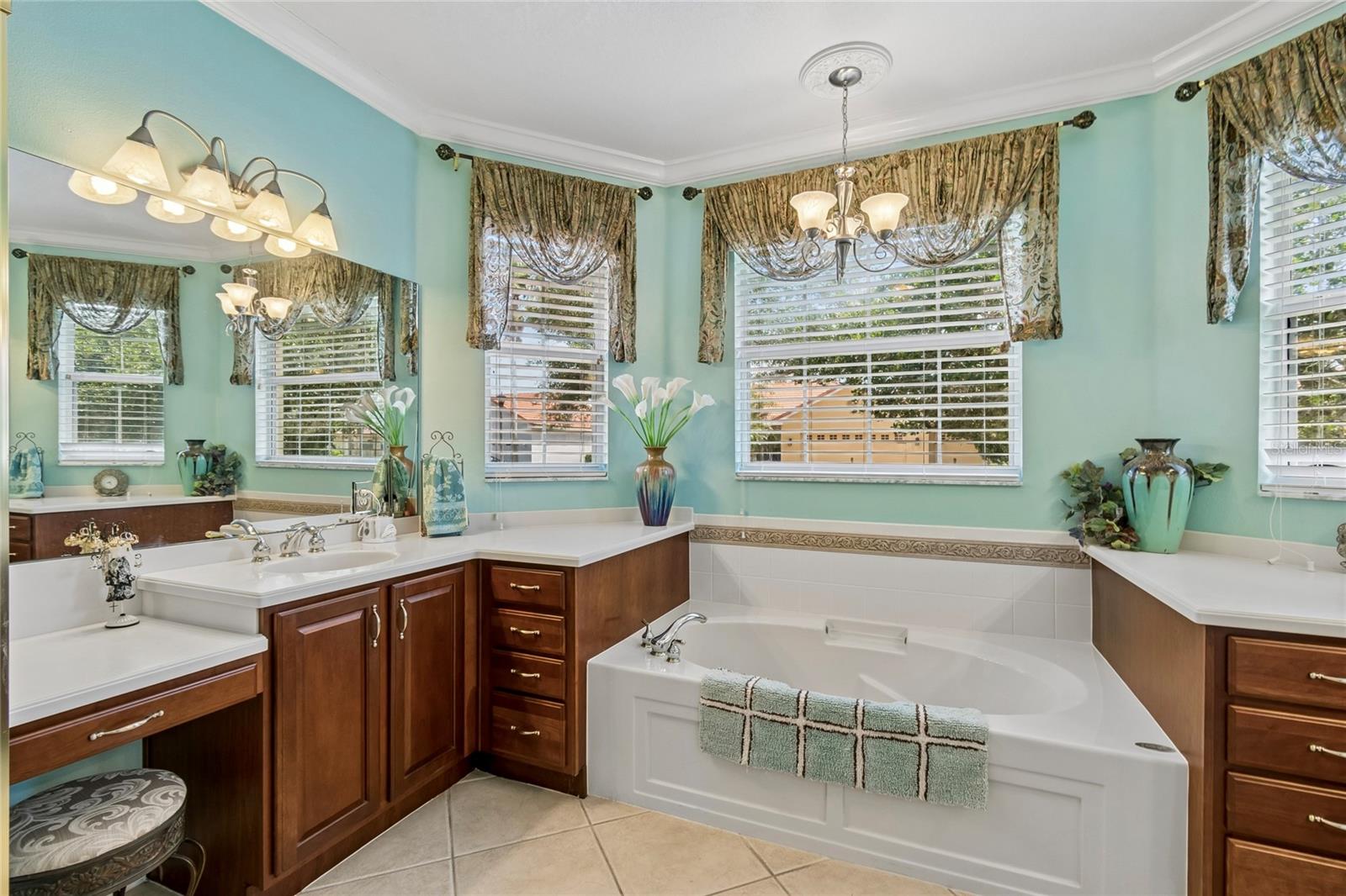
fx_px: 561
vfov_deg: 77.3
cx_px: 673
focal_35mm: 15
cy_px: 448
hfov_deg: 100.4
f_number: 7.1
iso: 100
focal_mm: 10
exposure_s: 1/50
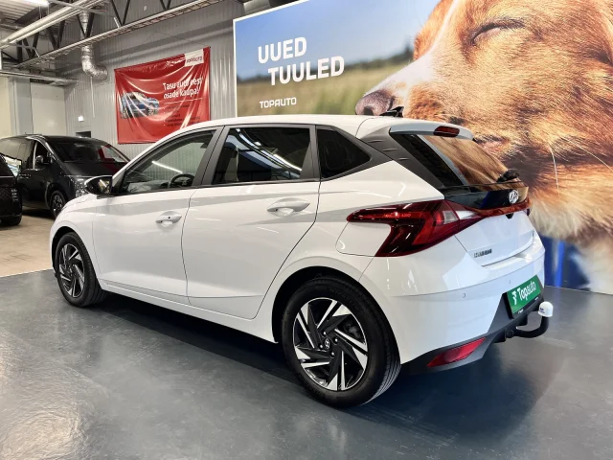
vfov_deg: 53.1
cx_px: 306
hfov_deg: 67.3
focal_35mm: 26
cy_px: 230
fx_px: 460
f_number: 1.6
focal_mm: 5.1
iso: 125
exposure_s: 1/114
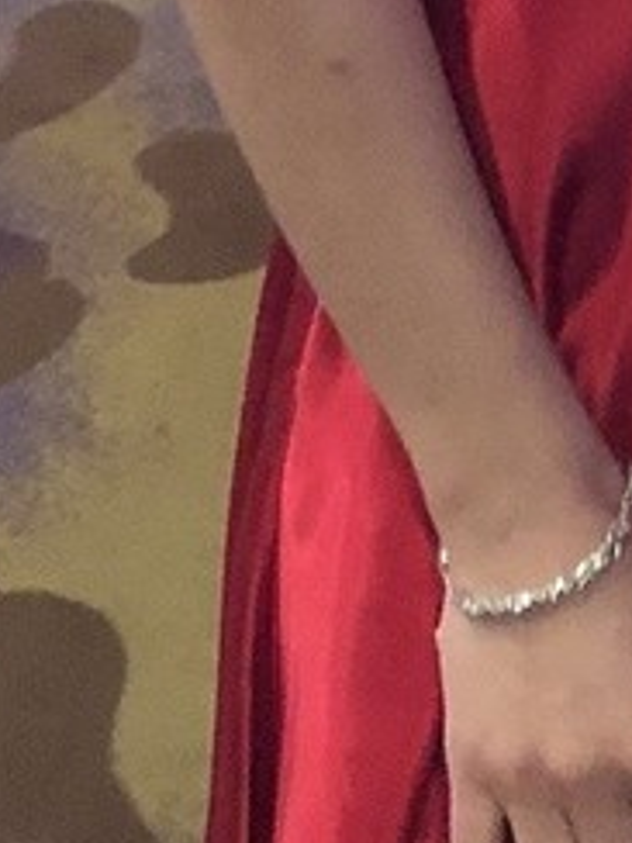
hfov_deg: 8.5
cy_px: -556
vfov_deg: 11.3
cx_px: 1323
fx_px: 4017
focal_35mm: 165
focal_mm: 3.99
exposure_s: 1/24
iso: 640
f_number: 1.8
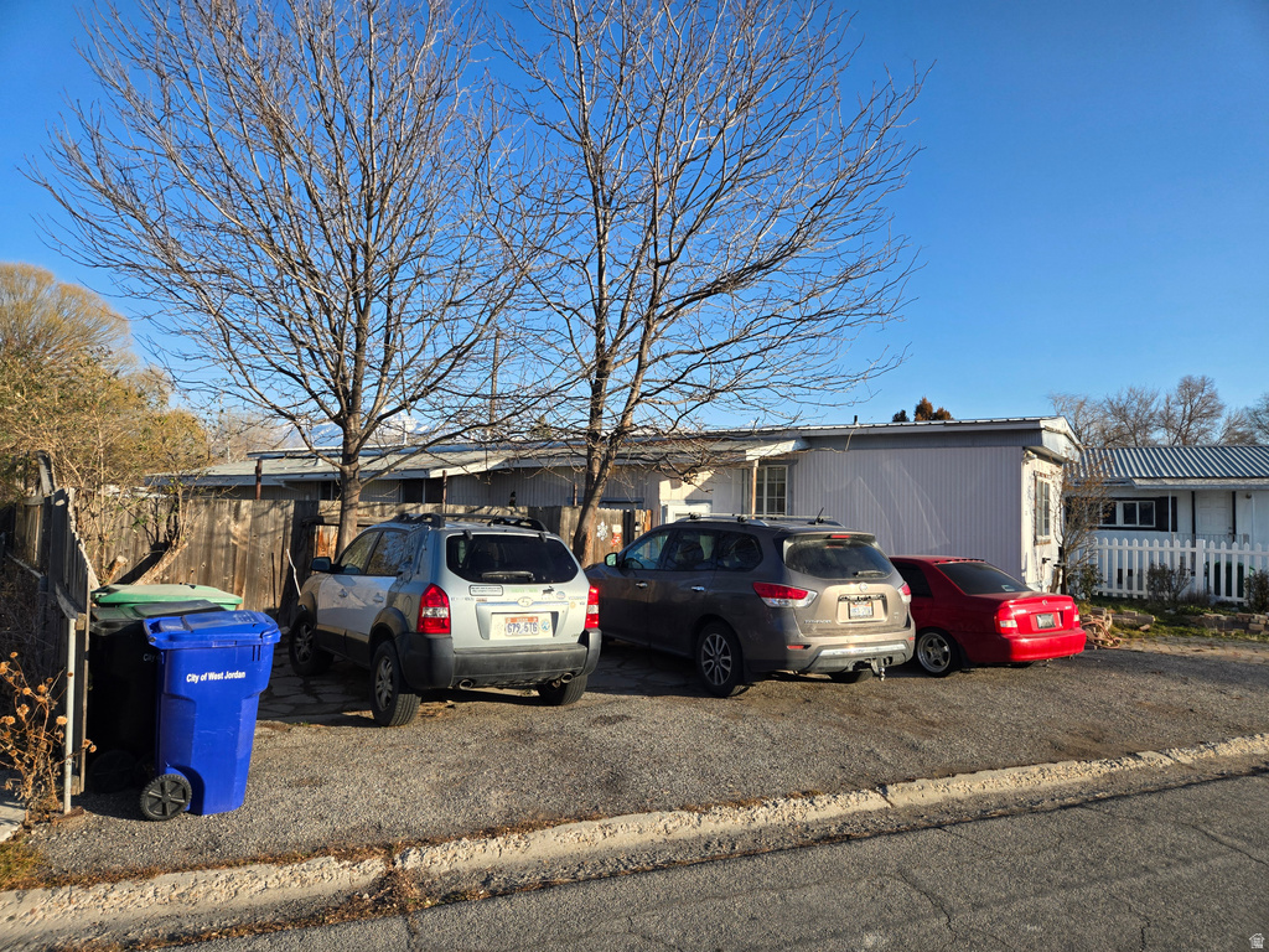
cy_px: 476
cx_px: 634
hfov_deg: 73.9
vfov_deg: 58.9
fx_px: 843
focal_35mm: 23
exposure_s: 1/2921
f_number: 1.8
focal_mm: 5.4
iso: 64
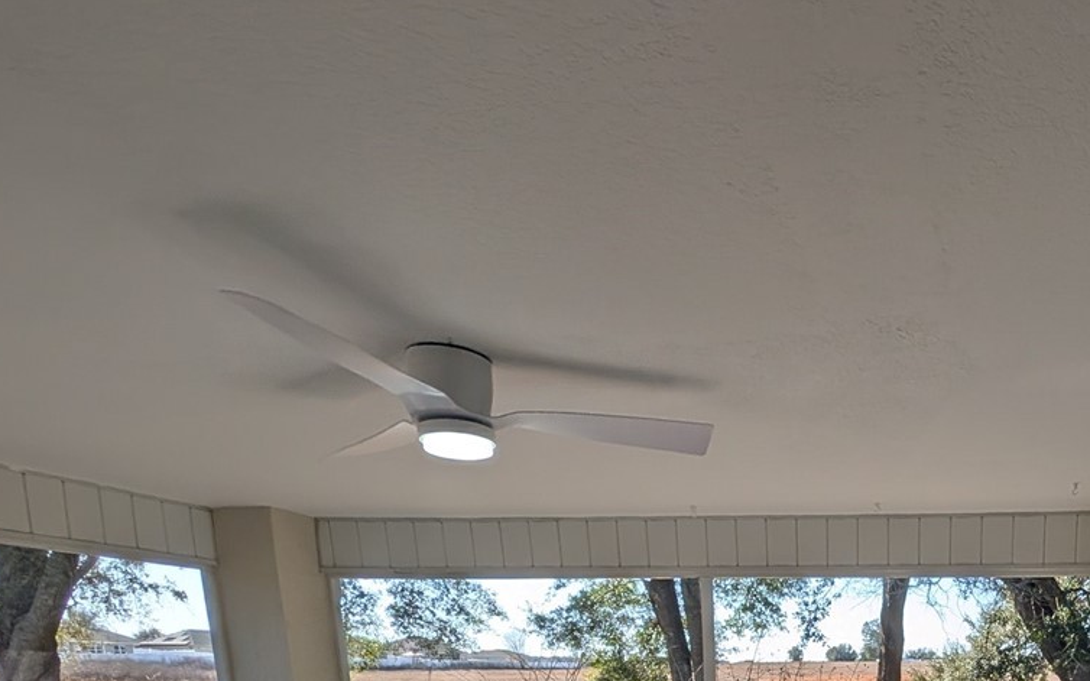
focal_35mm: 27
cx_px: 882
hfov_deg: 62.3
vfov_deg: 35.1
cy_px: 840
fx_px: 802
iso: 40
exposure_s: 1/470
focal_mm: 2.23
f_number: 1.95
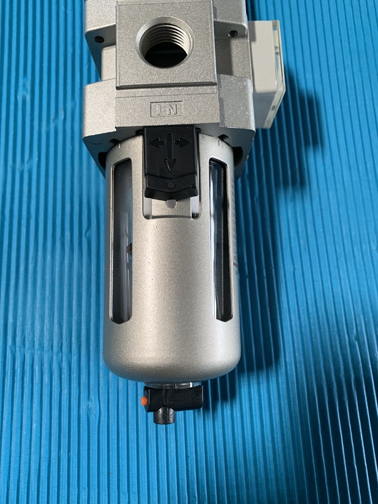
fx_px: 379
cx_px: 189
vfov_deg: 67.3
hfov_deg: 53.1
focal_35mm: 26
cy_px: 252
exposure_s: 1/60
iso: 125
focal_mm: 4.25
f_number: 1.8
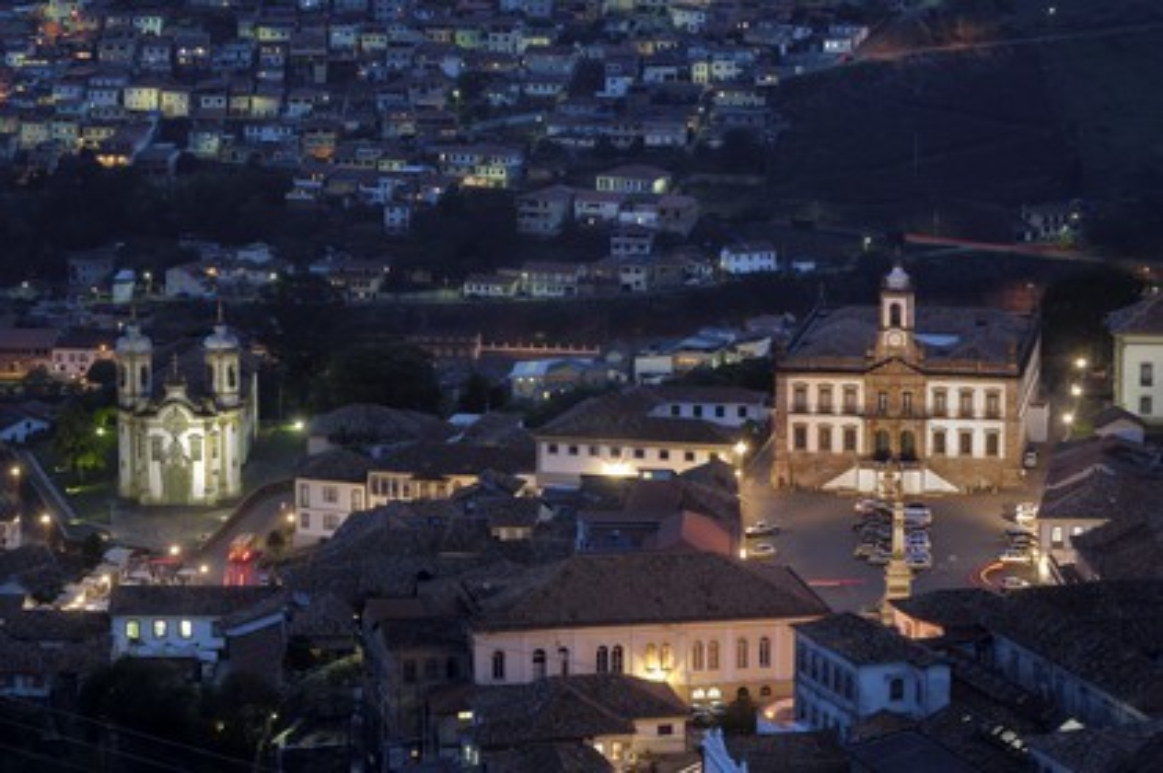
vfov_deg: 10.1
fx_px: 4358
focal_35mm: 135
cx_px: 582
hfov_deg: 15.2
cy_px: 386
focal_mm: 90
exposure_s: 9
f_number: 8
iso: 100
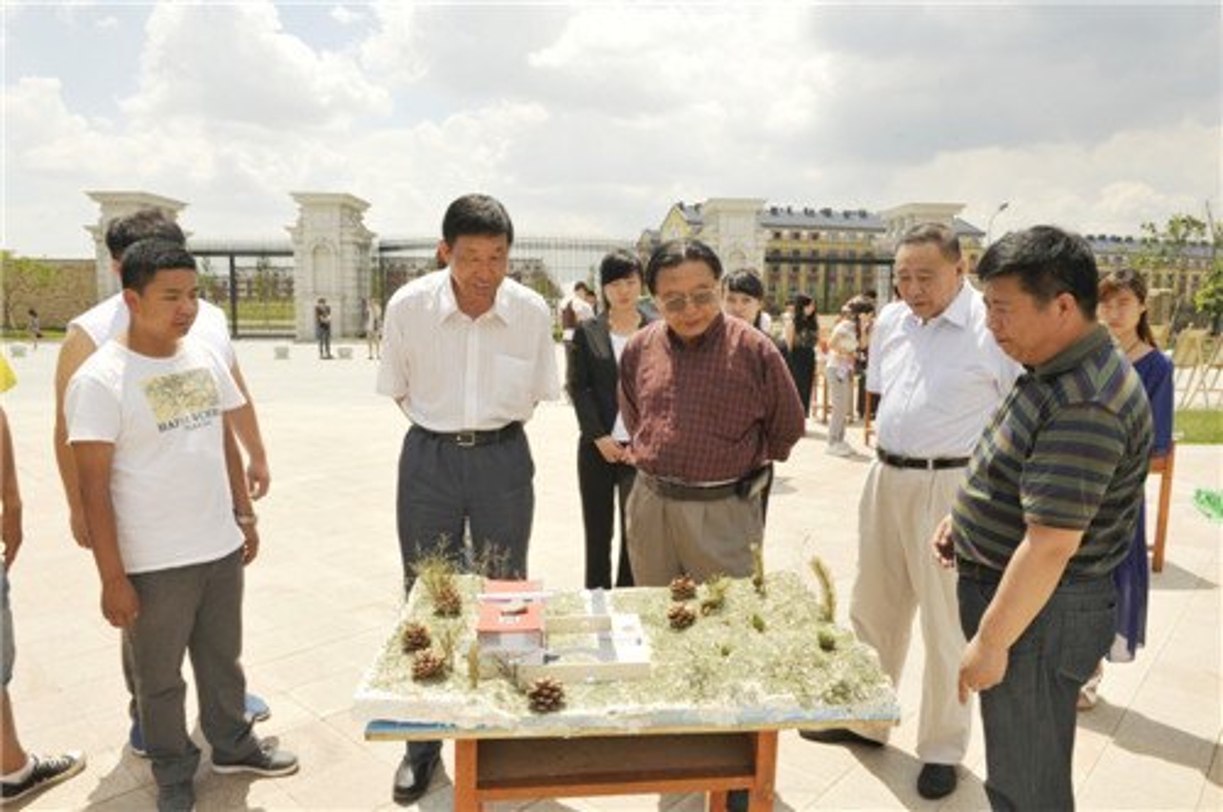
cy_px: 406
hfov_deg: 73.8
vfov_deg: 53.0
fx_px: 814
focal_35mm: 24
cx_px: 612
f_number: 16
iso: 1000
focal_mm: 24
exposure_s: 1/1000
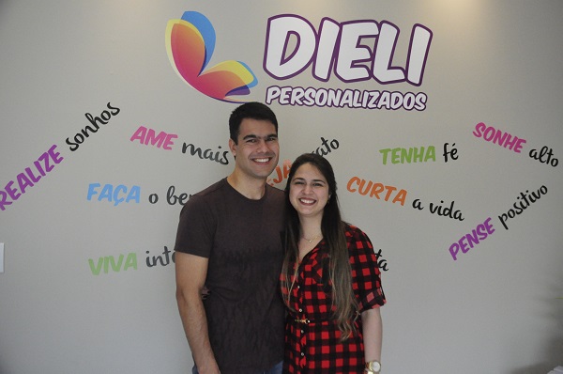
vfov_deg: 39.8
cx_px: 282
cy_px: 187
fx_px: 515
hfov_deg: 57.3
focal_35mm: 33
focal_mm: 22
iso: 3200
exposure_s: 1/500
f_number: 3.8
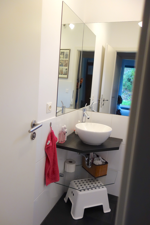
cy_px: 112
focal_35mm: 28
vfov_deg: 65.5
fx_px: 175
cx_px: 75
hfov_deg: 46.4
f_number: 1.8
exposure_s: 1/250
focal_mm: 10.4
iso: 400
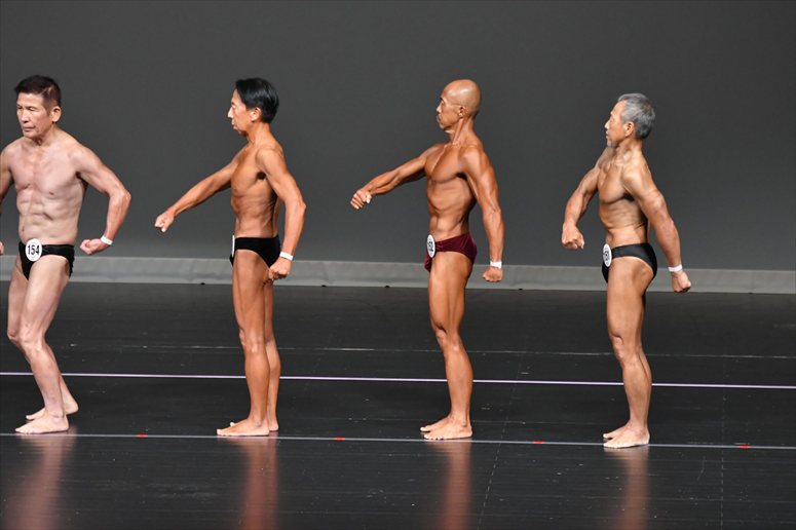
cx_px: 398
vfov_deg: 4.8
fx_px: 6299
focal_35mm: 285
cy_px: 265
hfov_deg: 7.2
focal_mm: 190
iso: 4000
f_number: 5.6
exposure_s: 1/400
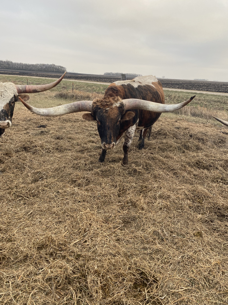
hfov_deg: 53.1
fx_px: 228
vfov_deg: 67.3
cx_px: 114
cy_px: 152
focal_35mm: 26
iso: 40
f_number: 1.8
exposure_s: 1/121
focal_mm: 4.25
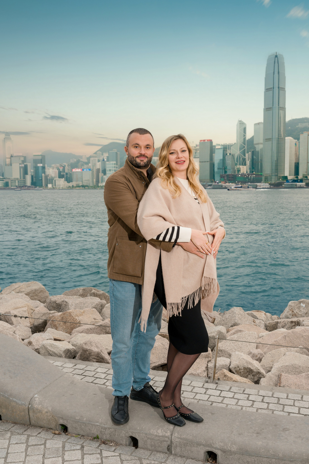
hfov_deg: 37.9
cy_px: 232
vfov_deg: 54.4
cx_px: 154
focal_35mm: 35
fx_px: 451
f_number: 7.1
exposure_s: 1/160
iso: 320
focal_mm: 35
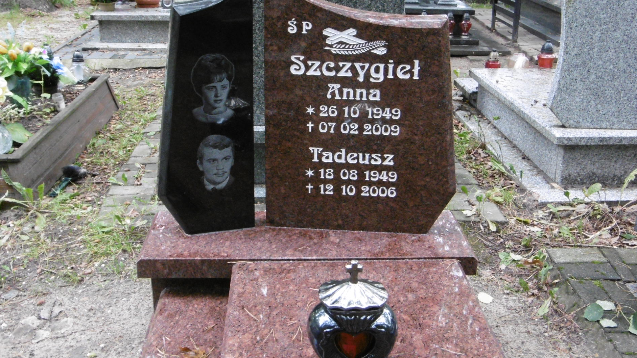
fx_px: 760
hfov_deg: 45.5
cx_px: 329
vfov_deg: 26.4
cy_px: 135
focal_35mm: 45
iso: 400
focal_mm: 6.8
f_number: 3.7
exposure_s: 1/50
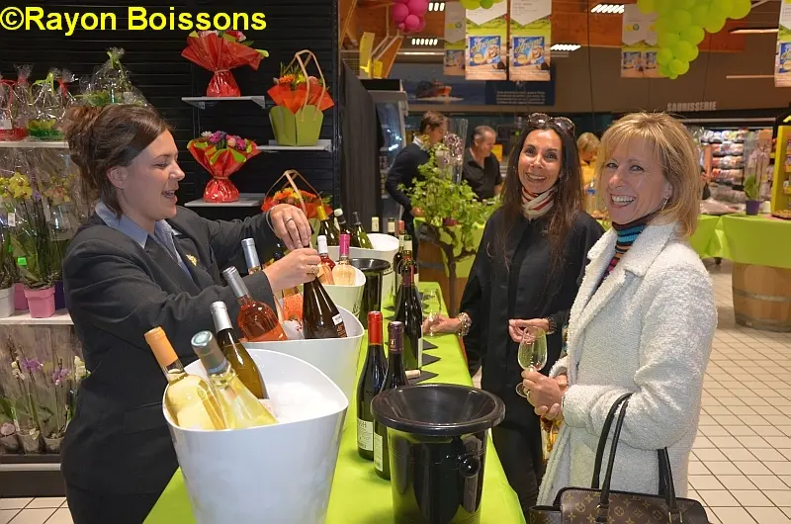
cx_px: 396
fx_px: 724
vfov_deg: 39.8
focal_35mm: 33
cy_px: 262
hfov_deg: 57.3
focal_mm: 22
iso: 400
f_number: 3.8
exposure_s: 1/80
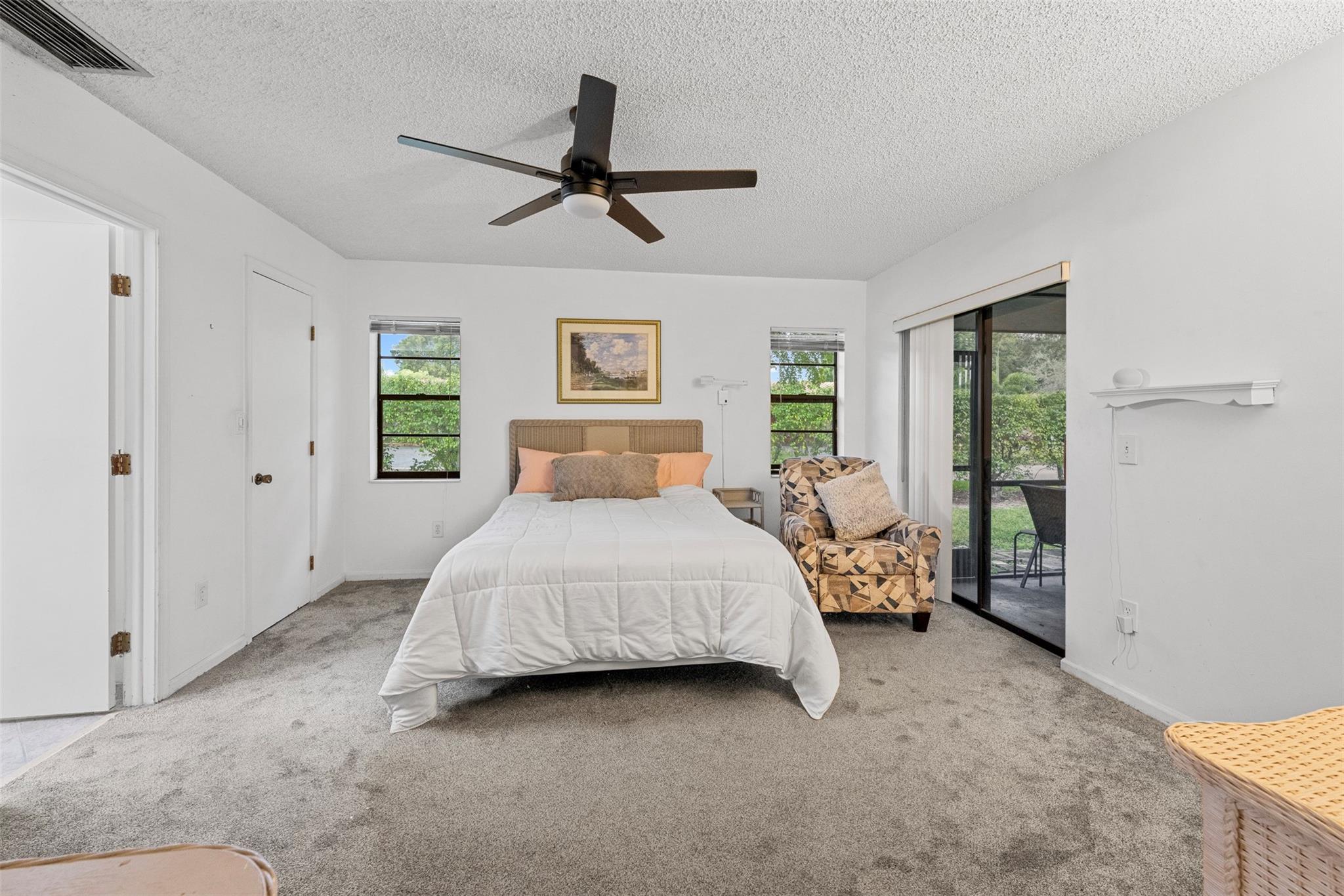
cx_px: 672
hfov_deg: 104.3
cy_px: 448
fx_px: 523
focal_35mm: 14
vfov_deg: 81.2
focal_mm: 14
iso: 500
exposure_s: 1/8
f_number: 8
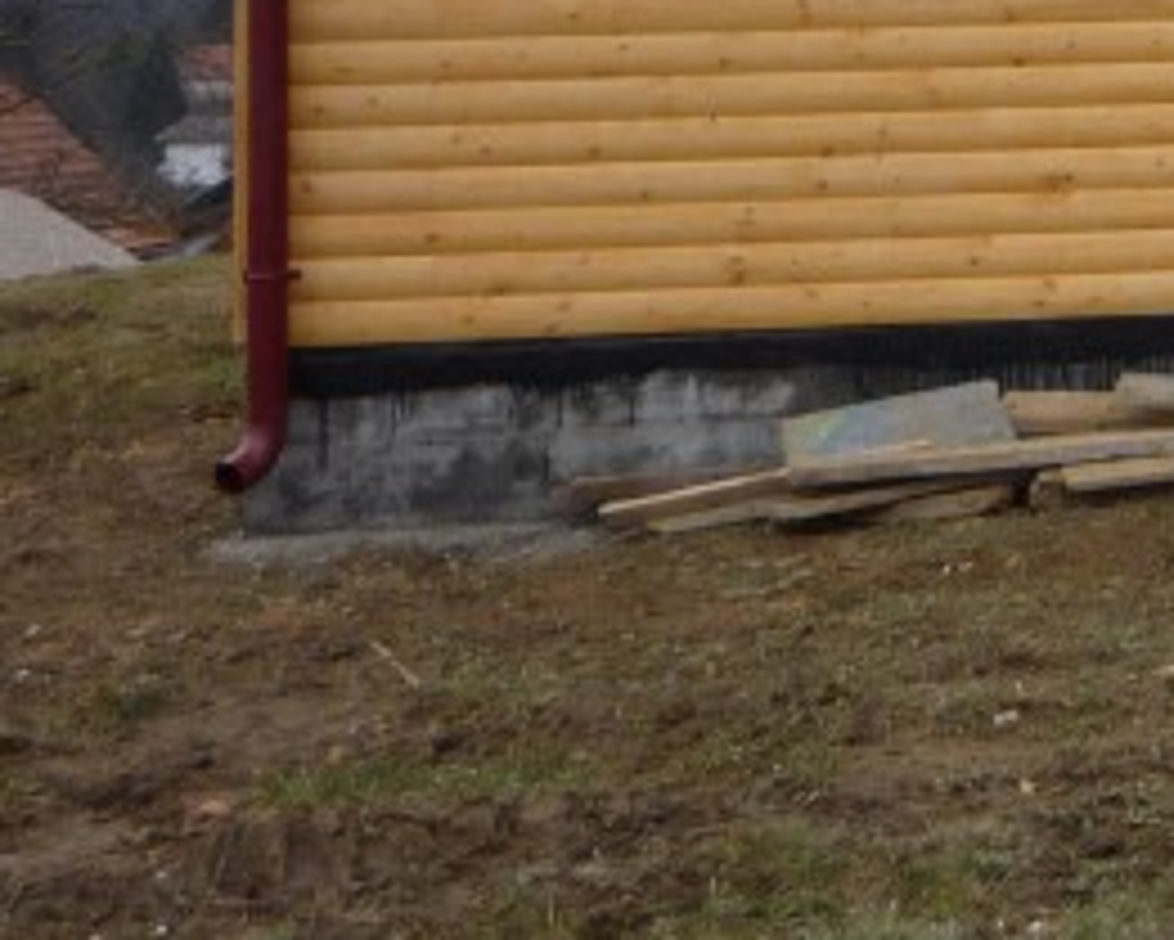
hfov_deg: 14.5
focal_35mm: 115
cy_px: -310
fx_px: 3997
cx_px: 2159
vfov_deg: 12.9
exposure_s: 1/200
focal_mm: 5.2
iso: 100
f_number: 4
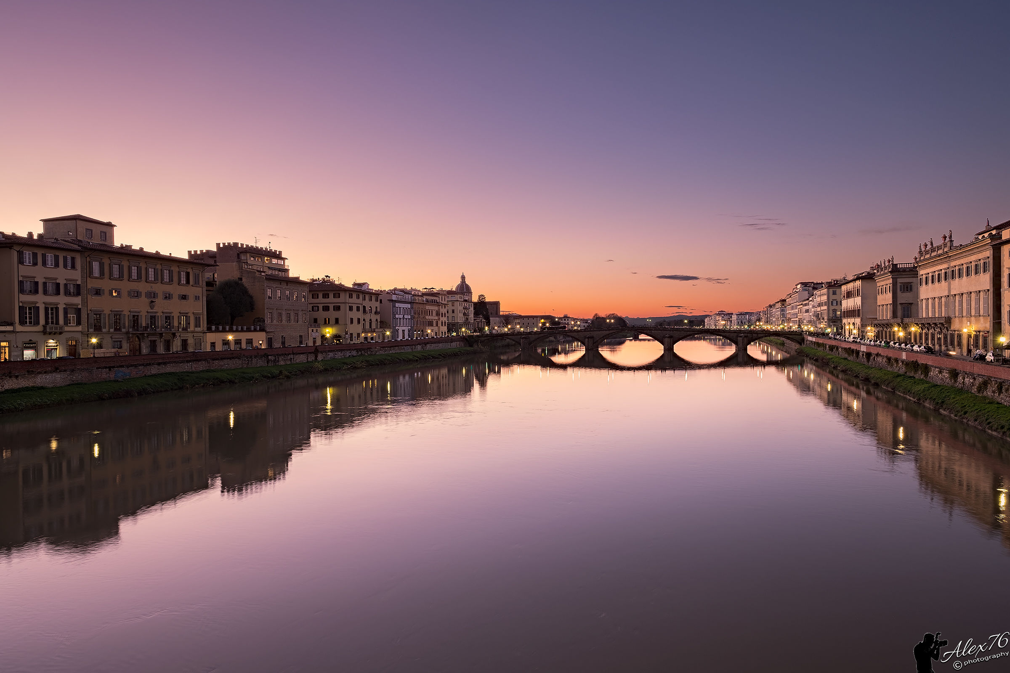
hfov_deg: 81.2
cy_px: 336
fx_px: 589
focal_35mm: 21
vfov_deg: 59.5
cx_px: 505
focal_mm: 14
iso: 200
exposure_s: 1/1.11
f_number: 8
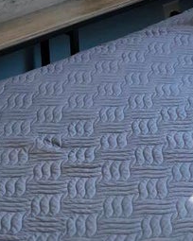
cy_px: -52
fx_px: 1007
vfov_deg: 13.3
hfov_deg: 10.9
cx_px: 139
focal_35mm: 141
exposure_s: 1/120
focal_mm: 6.3
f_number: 1.7
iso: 50
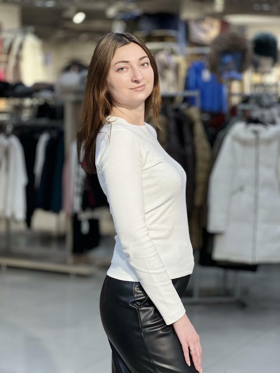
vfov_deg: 25.3
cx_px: 140
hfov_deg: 19.1
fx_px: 830
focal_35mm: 77
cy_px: 186
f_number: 2.8
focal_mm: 9
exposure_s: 1/100
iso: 160
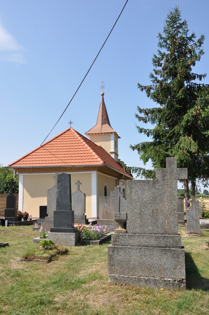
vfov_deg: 53.2
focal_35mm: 36
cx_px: 104
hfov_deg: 36.8
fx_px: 314
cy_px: 158
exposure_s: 1/400
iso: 400
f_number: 10
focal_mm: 24
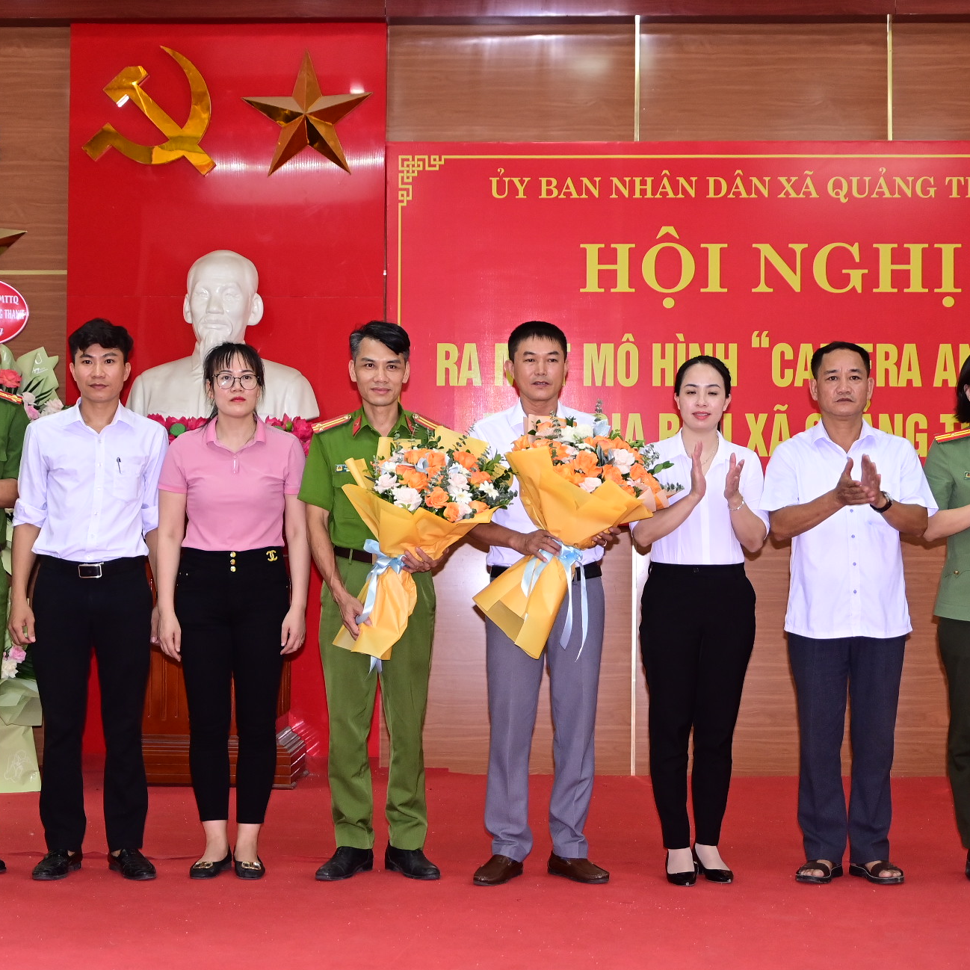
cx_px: 452
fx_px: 1839
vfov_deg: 29.6
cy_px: 484
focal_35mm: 58
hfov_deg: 29.5
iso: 1000
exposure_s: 1/200
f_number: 4.2
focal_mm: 30
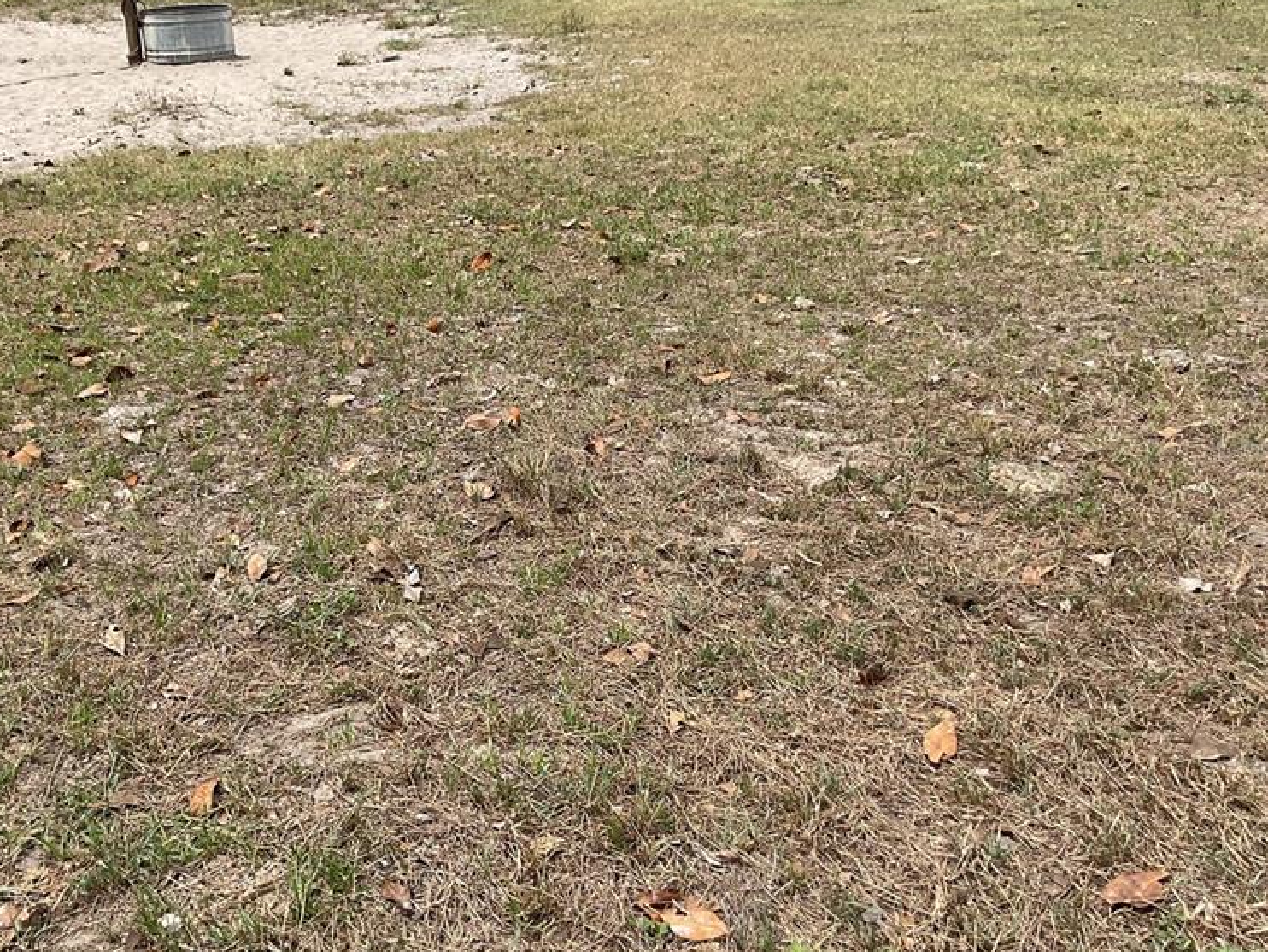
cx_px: 437
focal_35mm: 40
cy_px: 448
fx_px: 1466
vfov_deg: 36.0
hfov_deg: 46.2
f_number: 1.8
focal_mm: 3
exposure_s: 1/1412
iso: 16
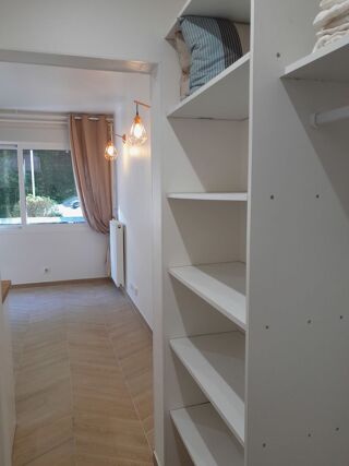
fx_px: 350
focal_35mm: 26
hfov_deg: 53.0
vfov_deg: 67.3
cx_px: 174
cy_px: 233
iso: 64
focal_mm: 4
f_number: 1.8
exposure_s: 1/50
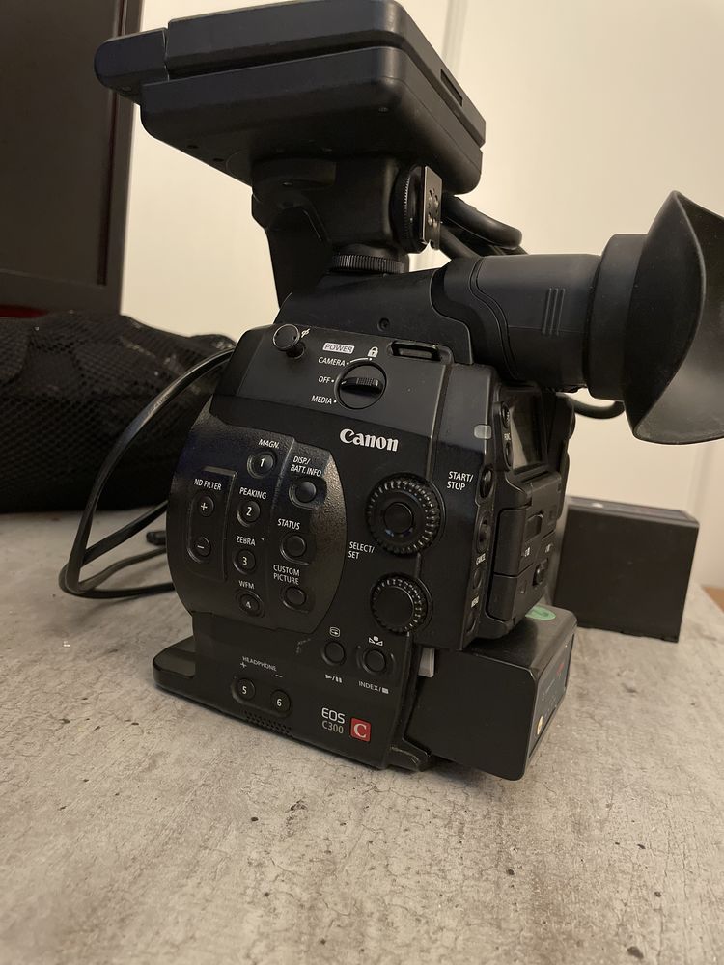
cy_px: 482
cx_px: 362
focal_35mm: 26
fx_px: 725
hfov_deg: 53.1
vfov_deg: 67.3
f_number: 1.6
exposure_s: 1/30
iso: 1000
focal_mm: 4.2
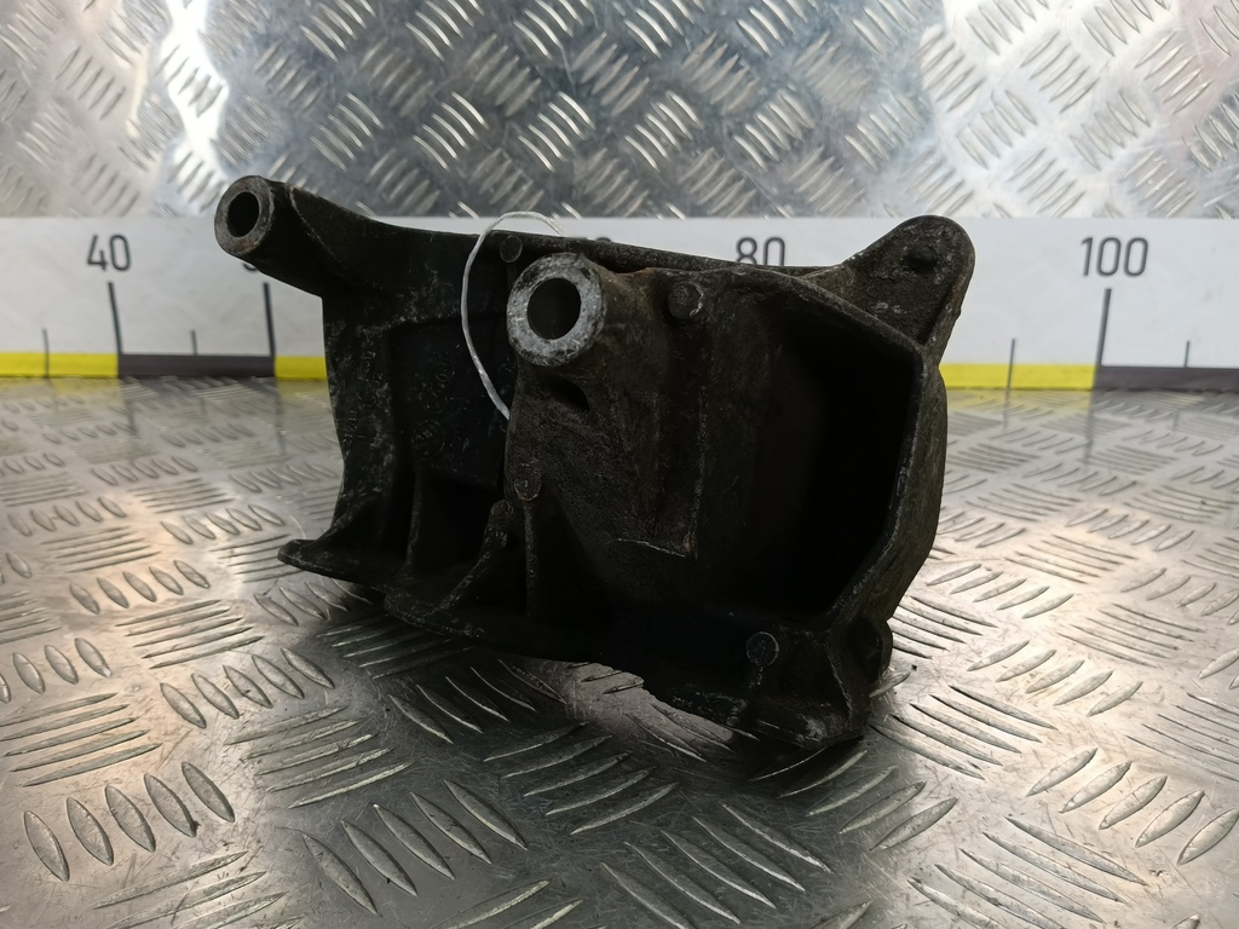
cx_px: 620
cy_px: 464
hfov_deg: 73.9
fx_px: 823
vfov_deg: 58.9
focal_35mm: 23
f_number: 1.6
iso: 136
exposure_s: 1/100
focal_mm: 4.11
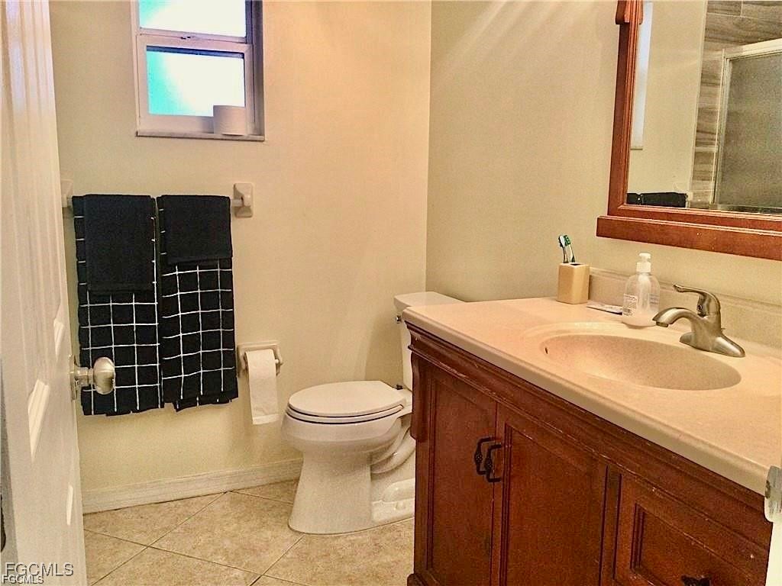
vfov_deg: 45.4
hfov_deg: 58.4
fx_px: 700
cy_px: 293
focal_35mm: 31
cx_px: 391
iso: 80
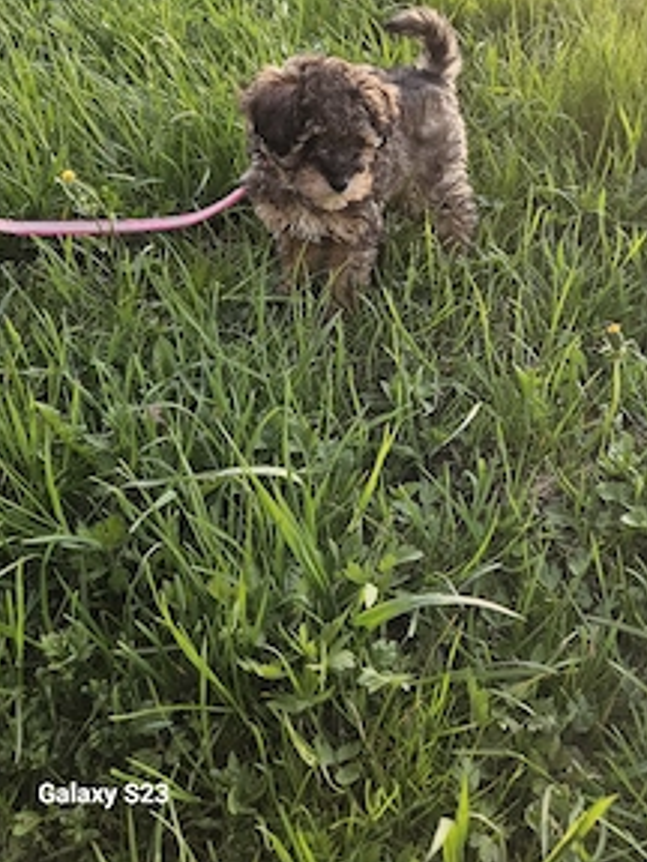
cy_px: 266
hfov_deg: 43.5
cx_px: 431
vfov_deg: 55.3
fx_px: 797
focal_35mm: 32
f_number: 1.8
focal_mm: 5.4
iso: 80
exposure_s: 1/192
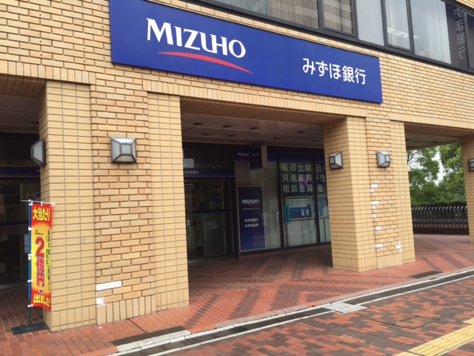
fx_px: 397
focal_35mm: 29
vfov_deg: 48.2
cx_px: 237
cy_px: 178
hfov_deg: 61.7
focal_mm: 4.15
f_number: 2.2
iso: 32
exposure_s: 1/395
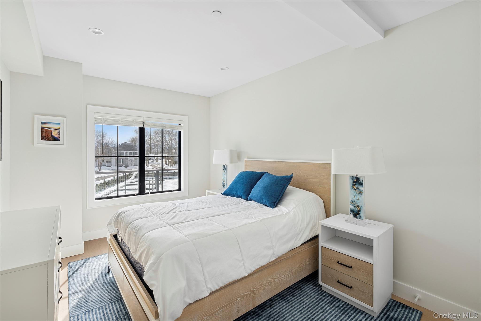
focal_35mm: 16
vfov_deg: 73.7
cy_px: 160
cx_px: 240
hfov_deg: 96.7
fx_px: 214
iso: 250
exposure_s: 1/5
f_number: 9
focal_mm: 16
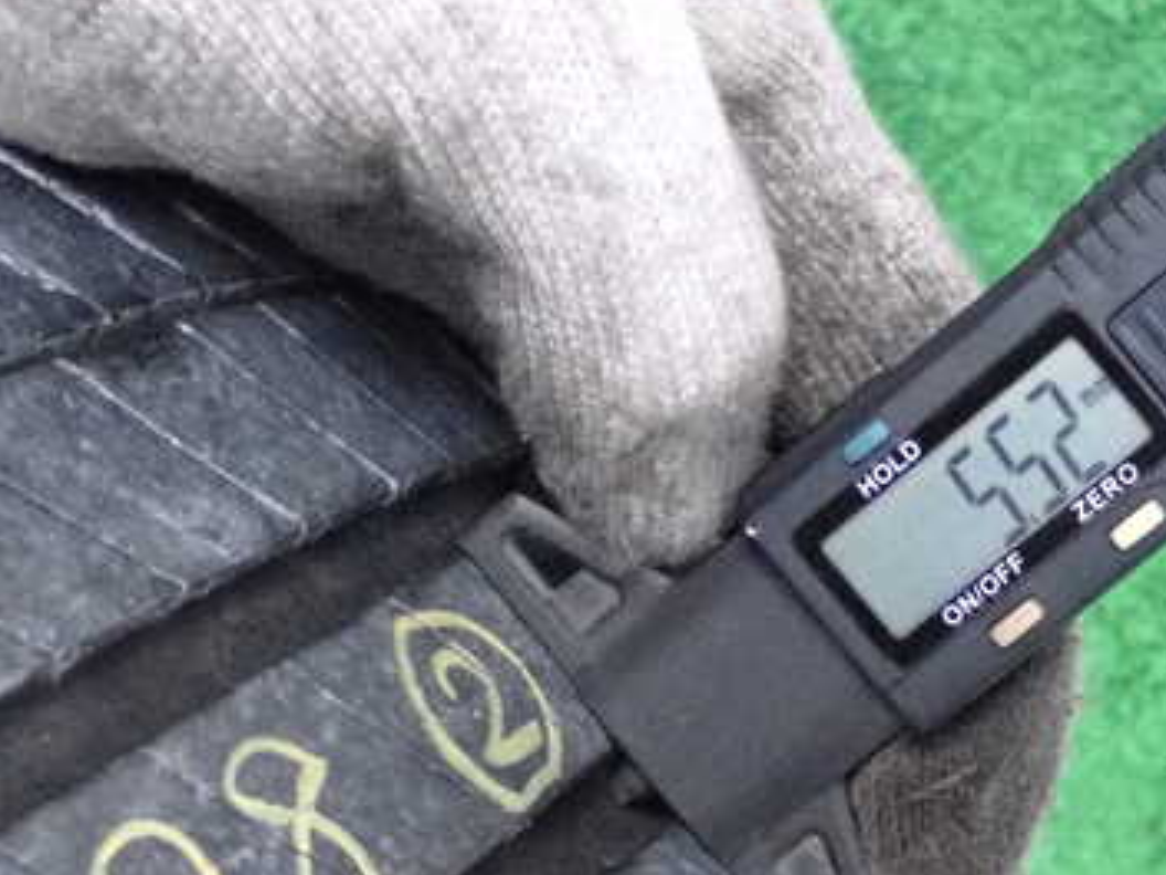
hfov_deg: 21.3
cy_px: 597
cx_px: 699
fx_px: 3099
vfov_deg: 16.0
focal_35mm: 92
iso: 4000
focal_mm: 9.65
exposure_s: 1/125
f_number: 3.3
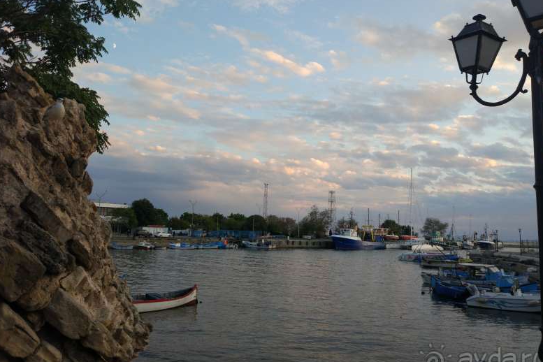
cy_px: 172
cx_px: 273
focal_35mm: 30
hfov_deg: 61.9
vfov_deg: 43.6
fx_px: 452
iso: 100
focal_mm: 4.26
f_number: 2
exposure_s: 1/180
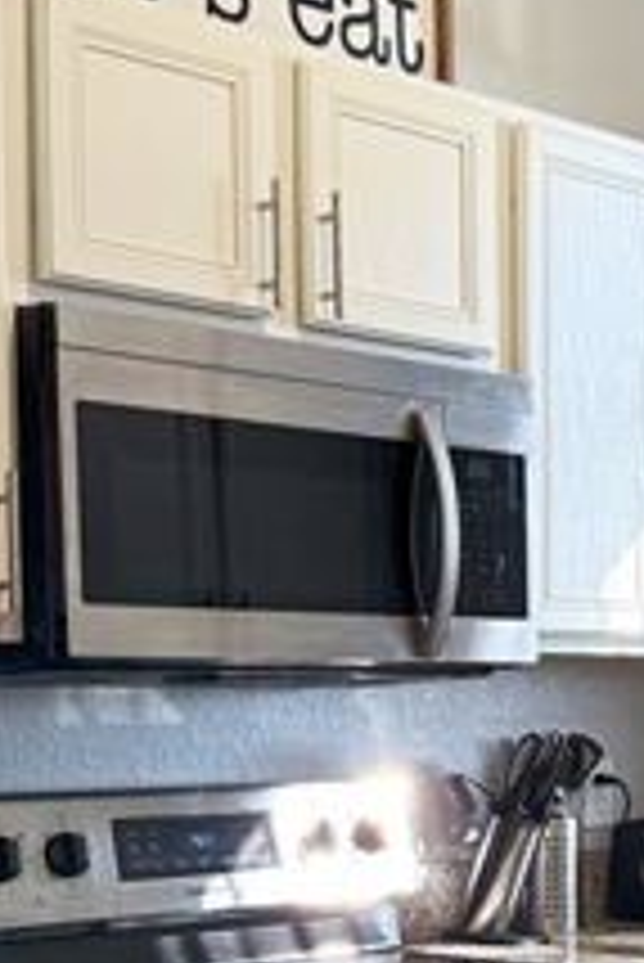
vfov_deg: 24.2
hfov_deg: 16.0
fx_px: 2197
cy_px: 837
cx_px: 777
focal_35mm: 82
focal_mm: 6.76
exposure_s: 1/222
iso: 200
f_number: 1.78
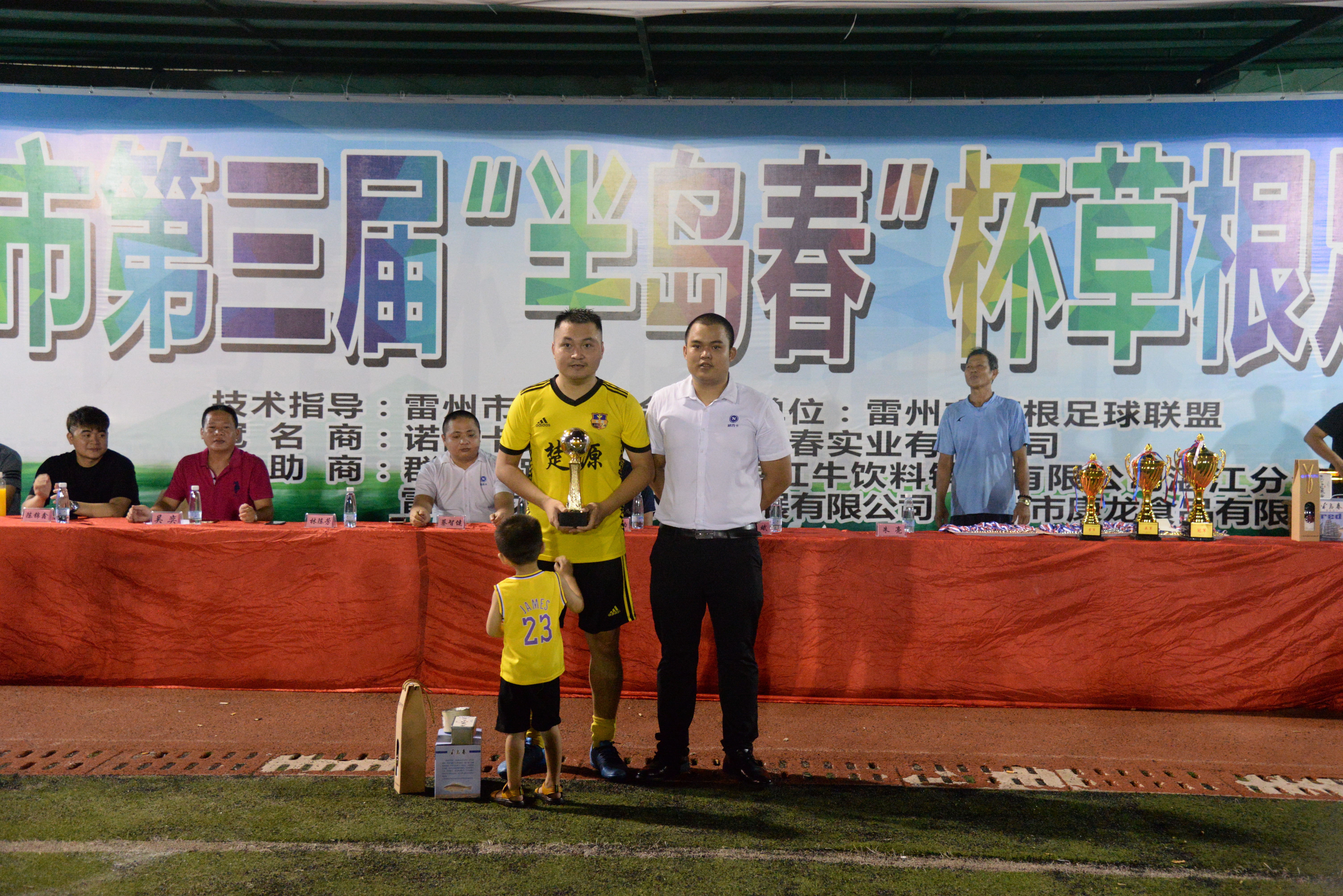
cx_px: 672
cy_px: 448
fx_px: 1418
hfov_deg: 50.7
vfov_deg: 35.1
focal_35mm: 38
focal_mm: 38
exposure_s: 1/60
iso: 6400
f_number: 4
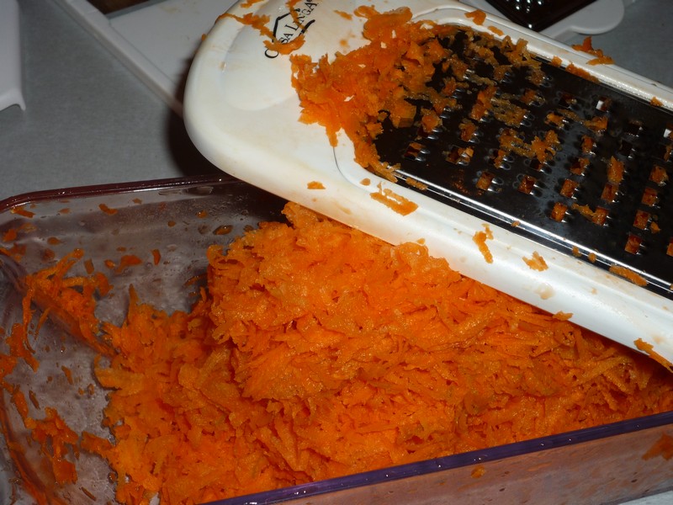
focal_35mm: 50
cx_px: 336
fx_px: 972
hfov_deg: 38.2
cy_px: 252
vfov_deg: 29.1
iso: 100
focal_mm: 8.8
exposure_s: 1/40
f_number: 4.9
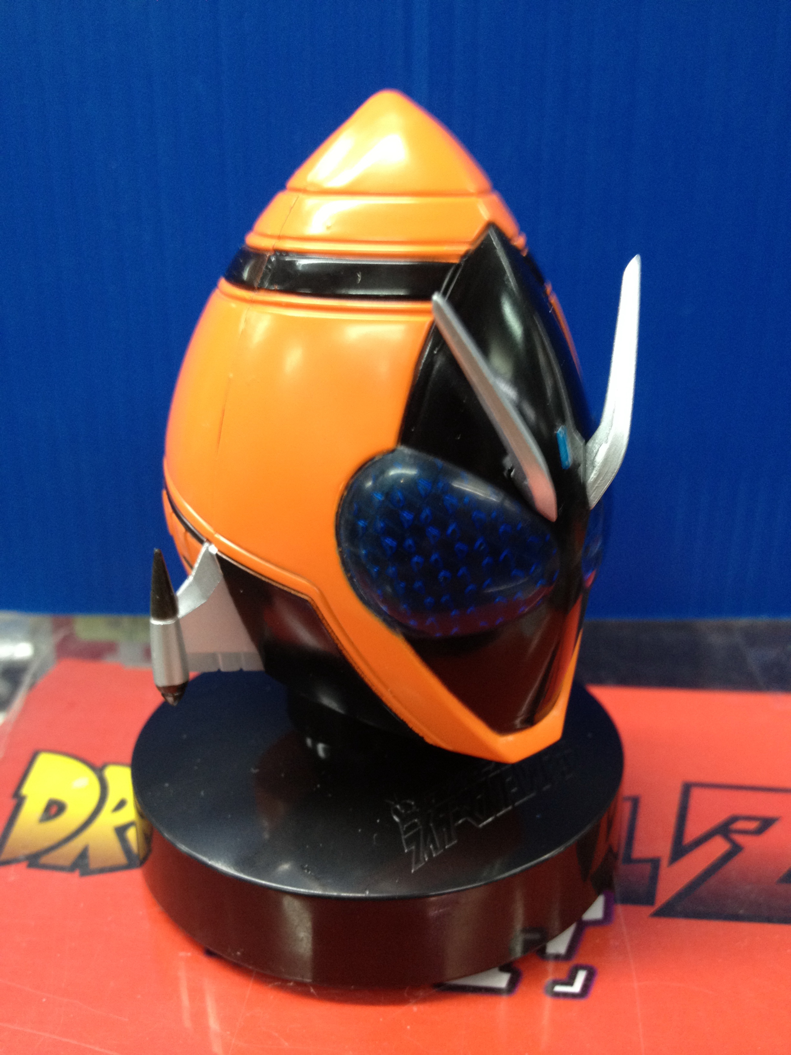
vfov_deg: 52.6
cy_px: 528
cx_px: 396
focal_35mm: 35
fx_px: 1066
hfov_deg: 40.7
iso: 125
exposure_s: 1/20
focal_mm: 4.28
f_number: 2.4
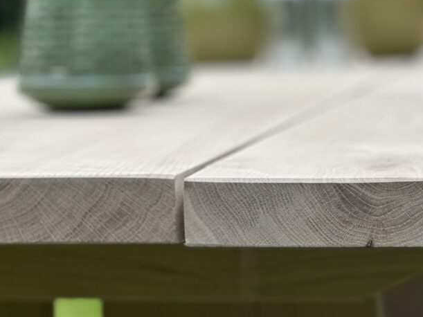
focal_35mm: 129
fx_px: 1576
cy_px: 84
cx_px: 316
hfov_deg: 15.2
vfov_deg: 11.5
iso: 25
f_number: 2.8
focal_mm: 9
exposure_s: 1/210
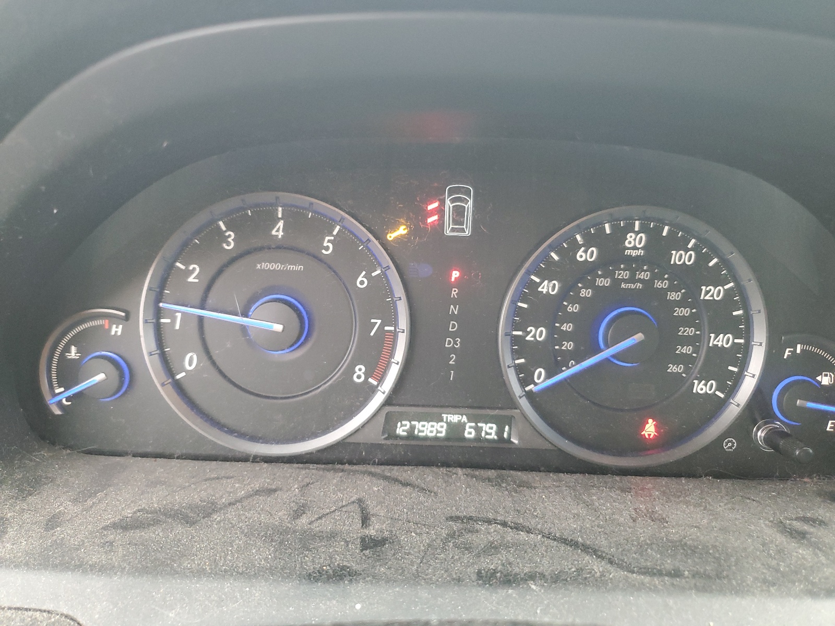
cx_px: 418
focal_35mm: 26
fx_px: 627
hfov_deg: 67.3
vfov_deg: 53.1
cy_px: 313
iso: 232
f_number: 1.5
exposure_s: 1/60.2
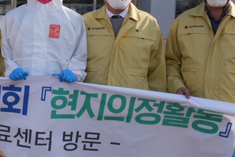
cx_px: -55
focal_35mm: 109
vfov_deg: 12.6
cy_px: 103
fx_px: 712
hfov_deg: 17.7
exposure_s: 1/200
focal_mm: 32
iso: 160
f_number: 9
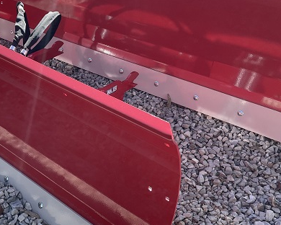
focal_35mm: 52
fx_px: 432
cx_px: 27
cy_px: 128
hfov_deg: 34.0
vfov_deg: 29.1
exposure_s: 1/895
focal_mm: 4.2
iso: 32
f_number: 1.6
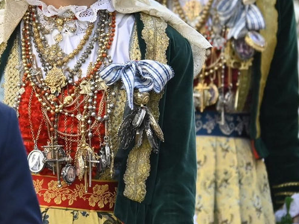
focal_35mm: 979
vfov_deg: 1.5
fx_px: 8454
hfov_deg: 2.0
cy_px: 83
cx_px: 103
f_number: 6
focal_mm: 210
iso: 640
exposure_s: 1/400
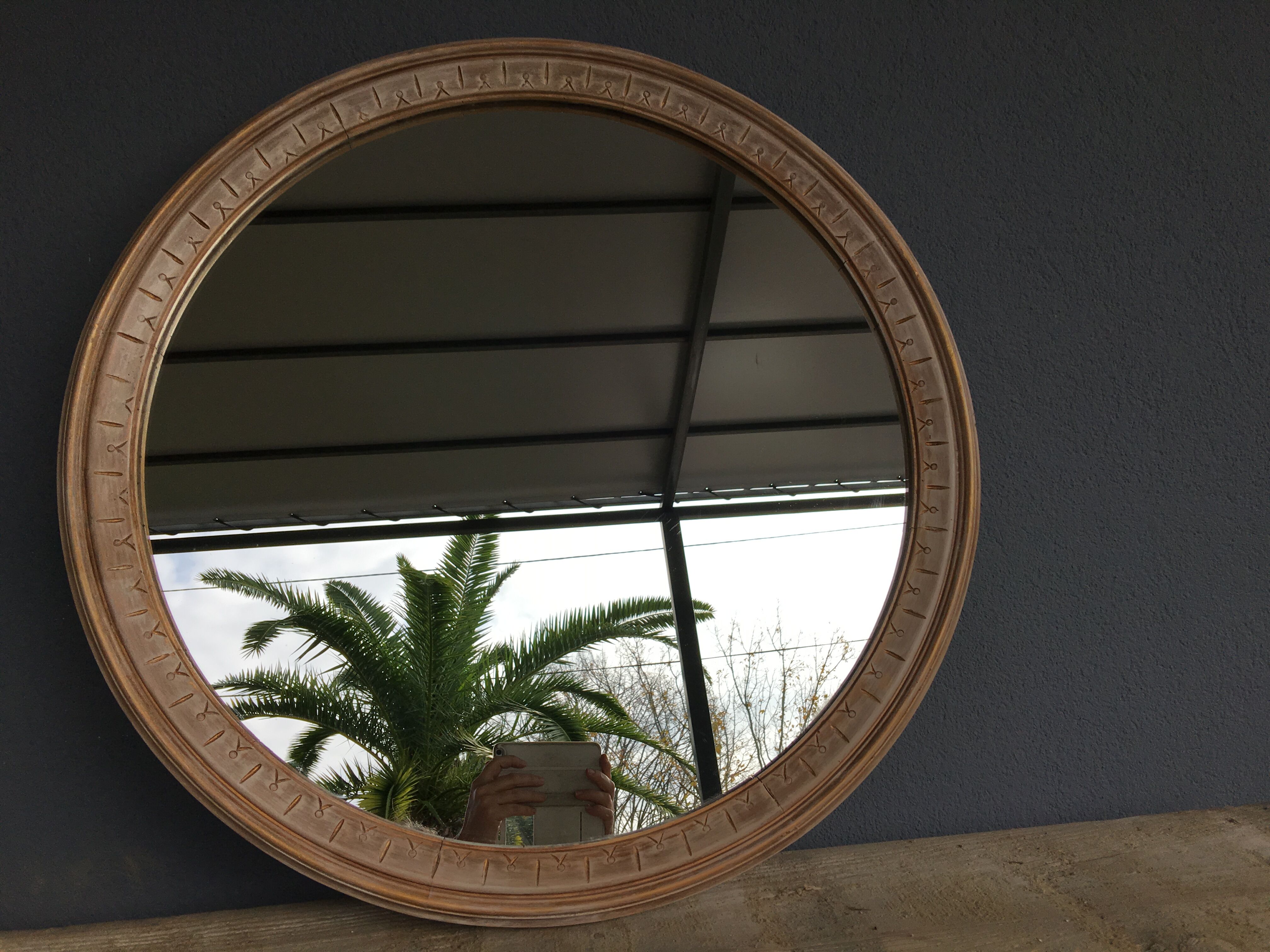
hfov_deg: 61.7
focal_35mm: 29
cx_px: 635
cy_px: 476
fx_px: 1064
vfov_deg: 48.2
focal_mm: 4.15
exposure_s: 1/1304
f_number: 2.2
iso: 25
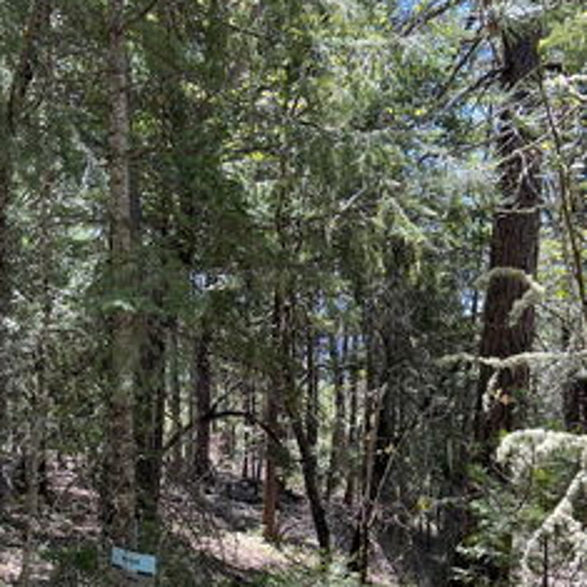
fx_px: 959
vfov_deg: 33.4
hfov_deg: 33.3
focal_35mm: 50
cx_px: 142
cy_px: 430
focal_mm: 5.7
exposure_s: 1/284
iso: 50
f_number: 1.5
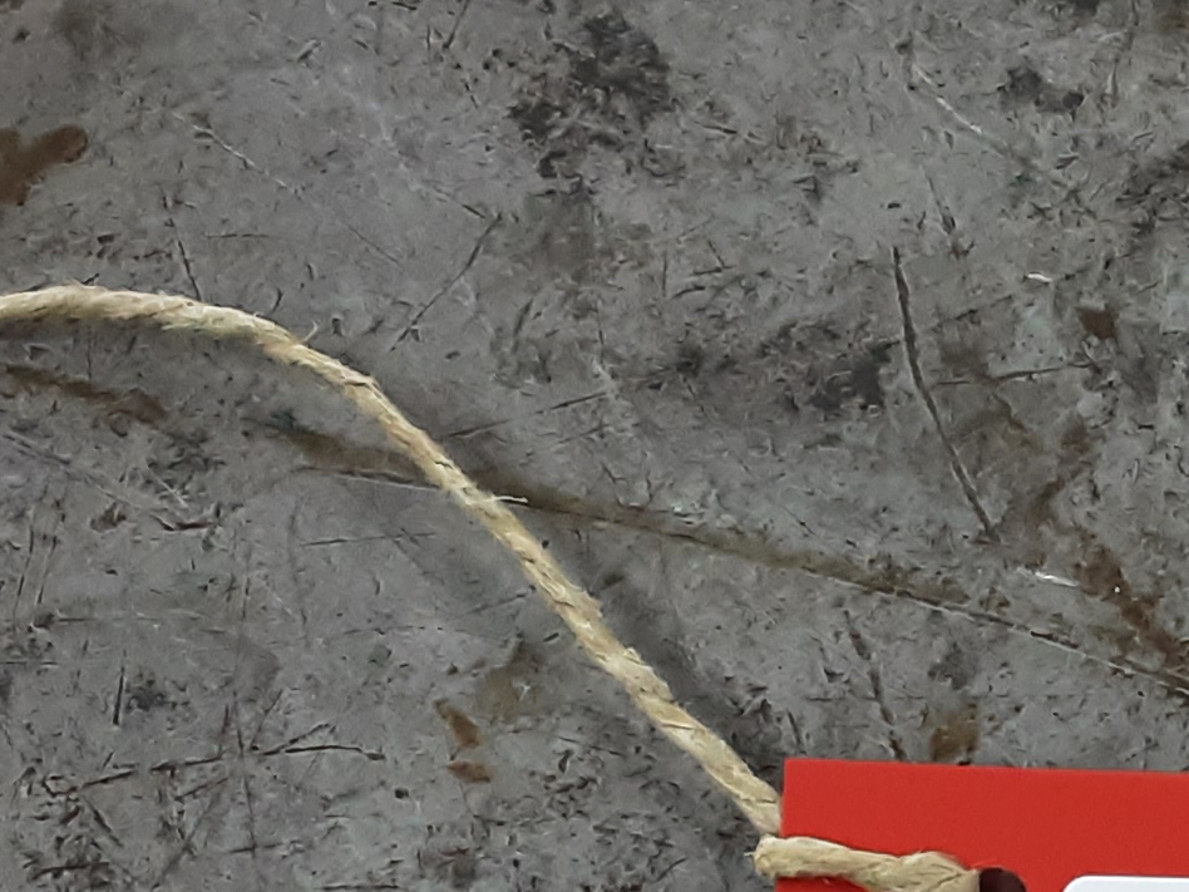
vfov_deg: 15.7
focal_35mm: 93
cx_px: 1549
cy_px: 826
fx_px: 3194
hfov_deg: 19.4
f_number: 1.9
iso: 160
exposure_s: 1/33
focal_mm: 2.91
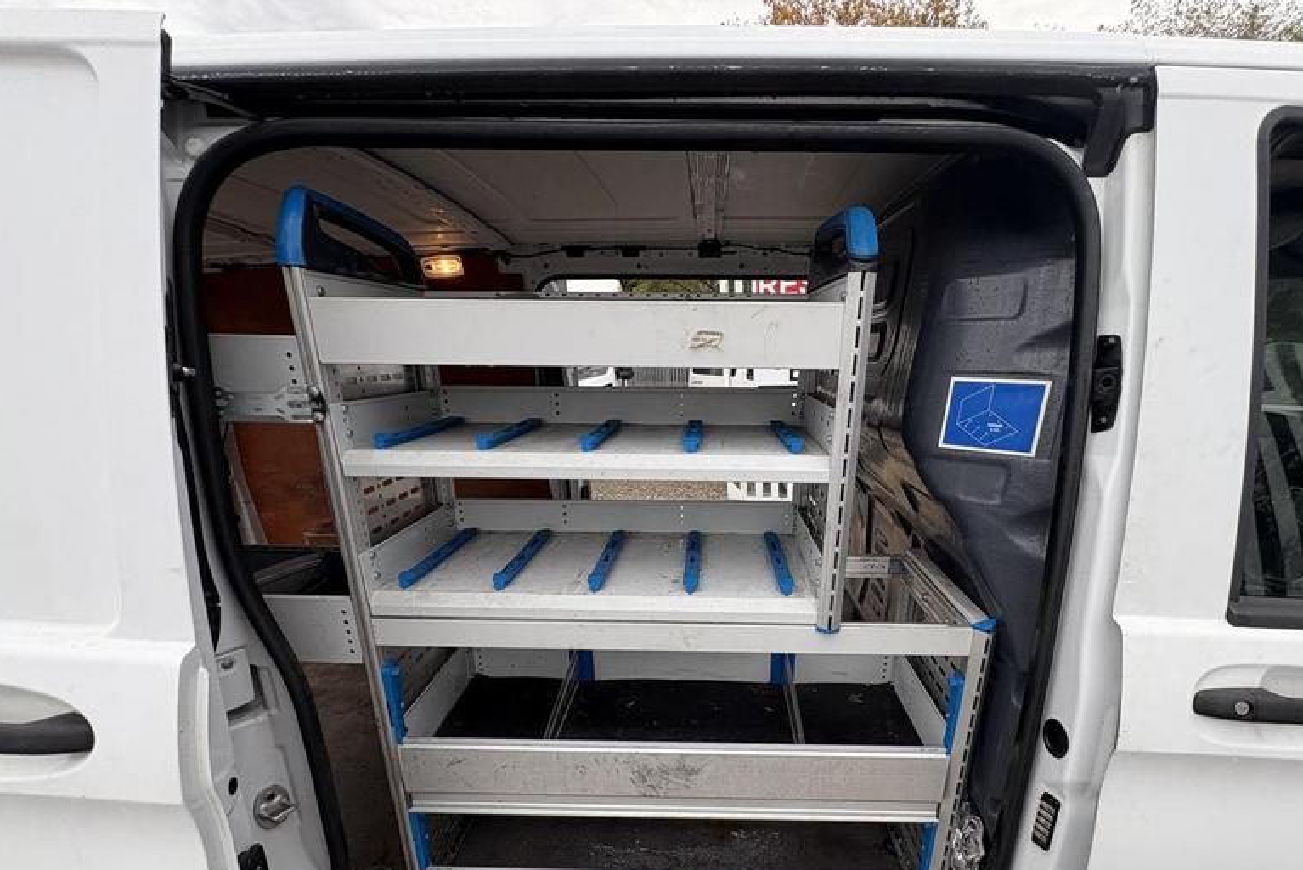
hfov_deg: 93.1
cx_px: 697
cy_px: 569
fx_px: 616
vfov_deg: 68.8
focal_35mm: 17
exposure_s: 1/99
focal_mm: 2.22
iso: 50
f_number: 2.2
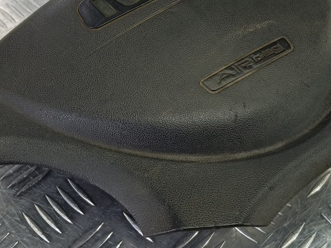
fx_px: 468
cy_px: 90
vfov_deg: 29.5
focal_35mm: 49
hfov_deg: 38.9
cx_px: 181
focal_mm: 4.11
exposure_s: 1/50
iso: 172
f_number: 1.6
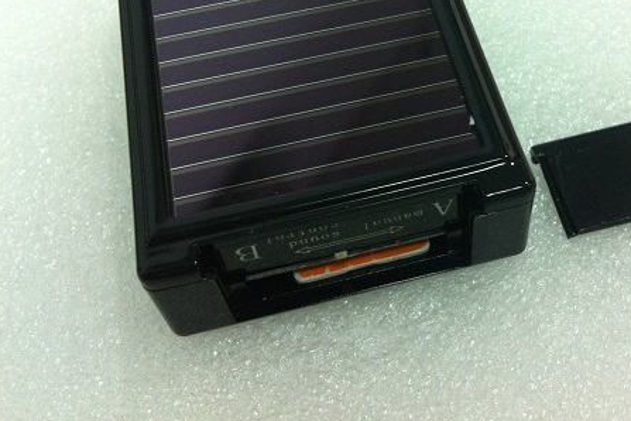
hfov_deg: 37.8
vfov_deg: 25.8
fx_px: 911
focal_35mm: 52
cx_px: 421
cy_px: 120
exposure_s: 1/17
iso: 125
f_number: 2.8
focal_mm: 3.85
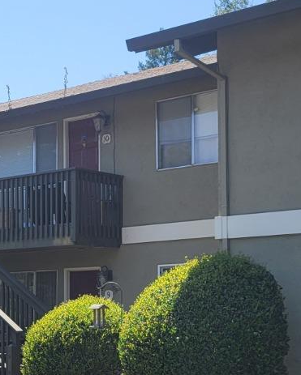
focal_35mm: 79
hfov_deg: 19.4
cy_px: 248
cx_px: 99
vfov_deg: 24.0
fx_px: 879
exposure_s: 1/614
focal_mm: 7
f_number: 1.8
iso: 20
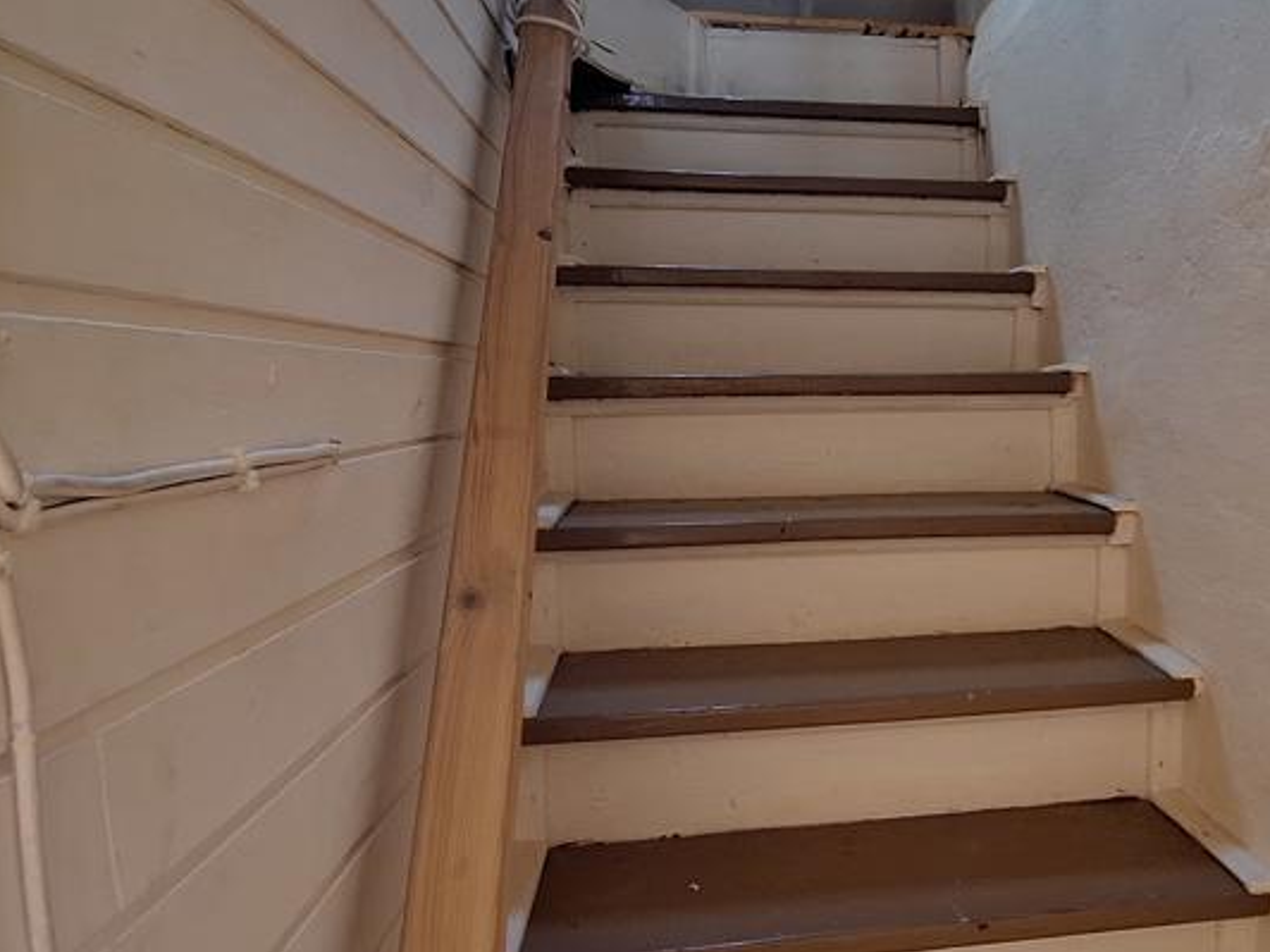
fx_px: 917
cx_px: 895
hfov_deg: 66.5
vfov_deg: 54.9
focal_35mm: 25
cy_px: 494
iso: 100
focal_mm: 1.74
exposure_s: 1/50
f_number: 2.2
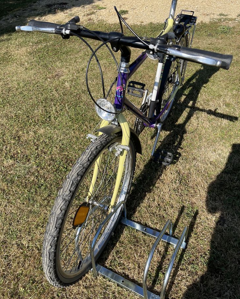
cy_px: 149
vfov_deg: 62.2
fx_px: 249
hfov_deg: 51.5
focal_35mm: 28
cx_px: 118
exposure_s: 1/2488
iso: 32
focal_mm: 5.1
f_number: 1.6
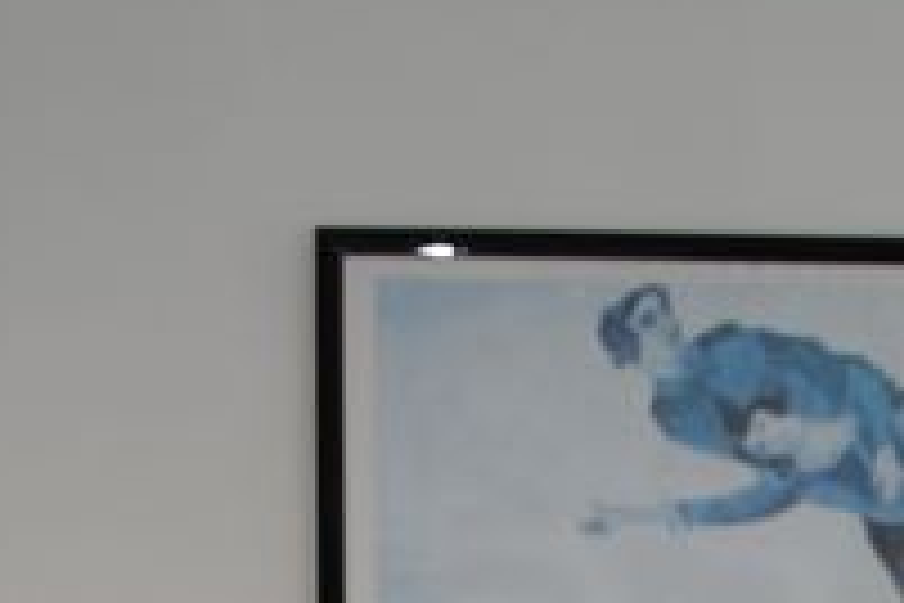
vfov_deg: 5.8
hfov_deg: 9.3
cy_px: 2048
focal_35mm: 215
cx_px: 1340
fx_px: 5398
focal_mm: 18
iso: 100
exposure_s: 1/60
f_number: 3.5
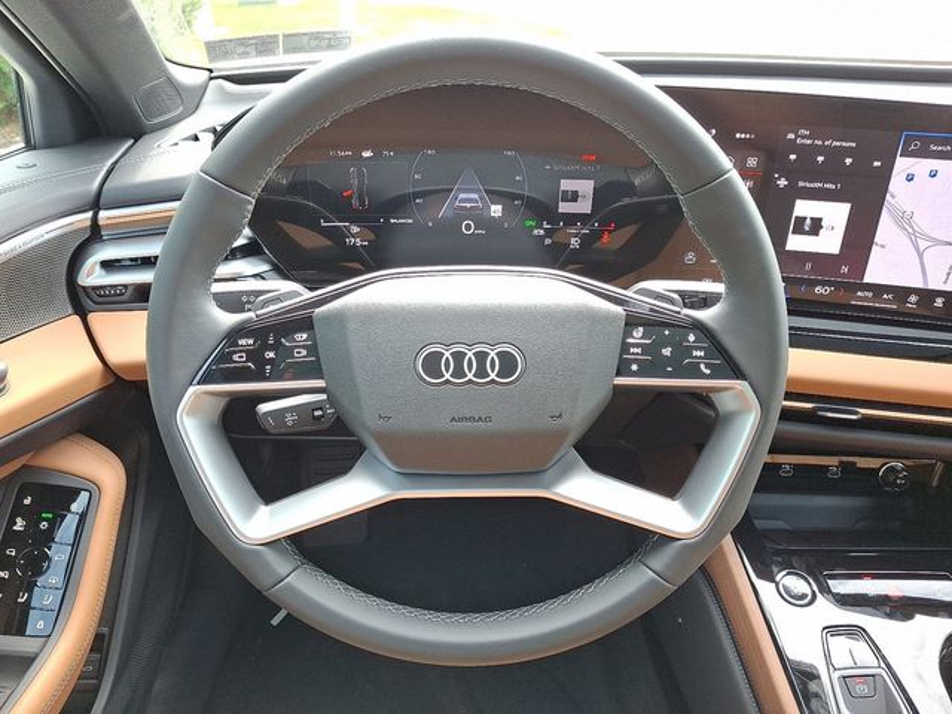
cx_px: 476
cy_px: 357
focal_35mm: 25
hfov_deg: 69.4
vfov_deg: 54.9
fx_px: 688
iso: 54
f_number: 1.8
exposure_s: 1/120
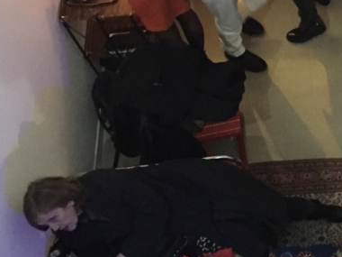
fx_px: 860
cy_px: 176
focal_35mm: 87
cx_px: 463
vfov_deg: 16.9
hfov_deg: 20.3
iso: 800
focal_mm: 4.15
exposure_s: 1/17
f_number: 2.2
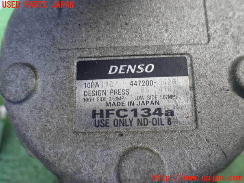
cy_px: 92
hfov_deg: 60.0
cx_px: 122
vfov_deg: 46.8
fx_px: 211
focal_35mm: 30
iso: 800
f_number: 2.3
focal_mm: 5.4
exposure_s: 1/80
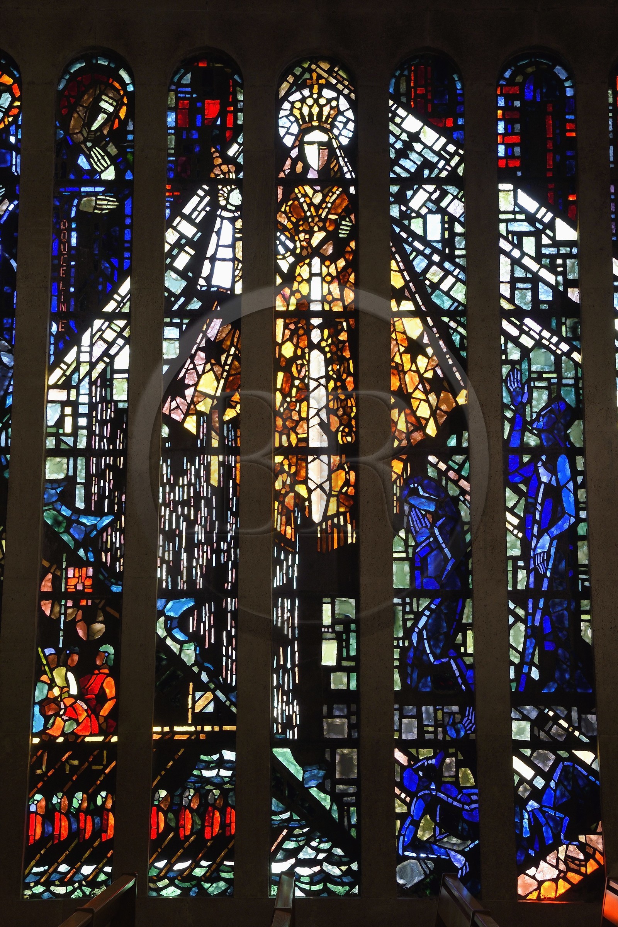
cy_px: 464
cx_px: 309
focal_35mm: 50
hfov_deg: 27.0
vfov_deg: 39.6
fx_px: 1287
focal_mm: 50
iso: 800
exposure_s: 1/40
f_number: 10
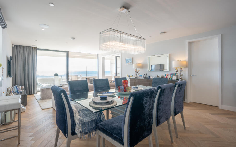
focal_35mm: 17
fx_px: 109
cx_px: 115
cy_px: 70
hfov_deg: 94.3
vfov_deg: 68.0
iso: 400
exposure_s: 1/80
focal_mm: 16
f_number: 11
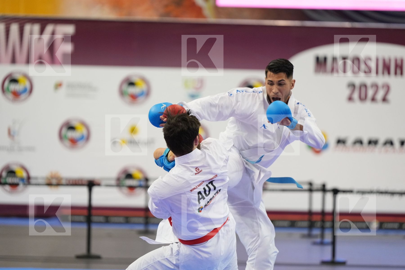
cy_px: 135
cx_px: 202
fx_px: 1732
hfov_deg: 13.3
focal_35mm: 154
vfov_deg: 8.9
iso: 2500
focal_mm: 154
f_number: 2.8
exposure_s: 1/1000
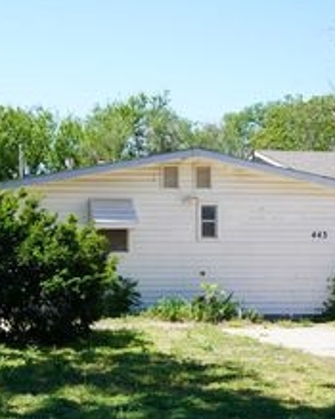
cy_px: 255
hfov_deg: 20.0
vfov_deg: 25.3
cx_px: 23
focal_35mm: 75
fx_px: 930
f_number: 7.1
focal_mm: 35
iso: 100
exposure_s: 1/100
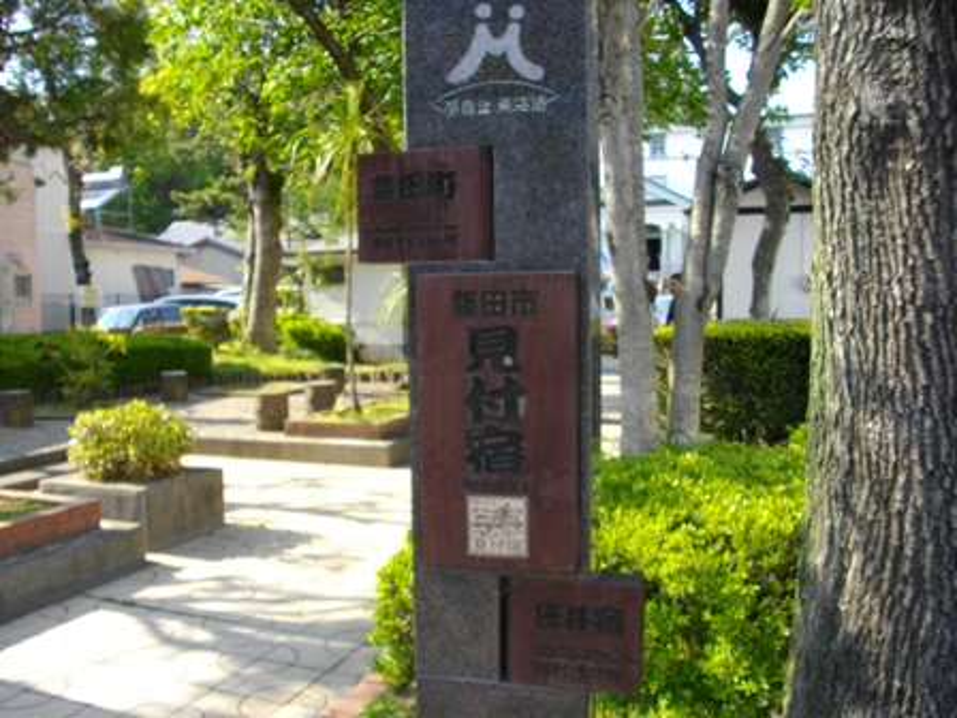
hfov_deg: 56.8
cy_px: 359
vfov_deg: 44.2
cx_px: 478
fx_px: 885
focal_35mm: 32
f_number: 2.9
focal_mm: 5.7
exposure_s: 1/320
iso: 100
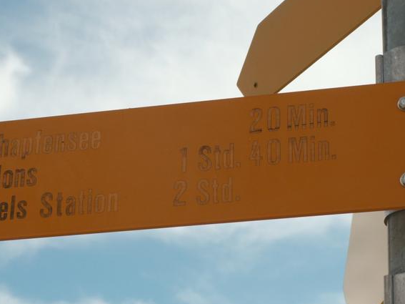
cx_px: 178
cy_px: 155
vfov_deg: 12.0
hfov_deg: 16.0
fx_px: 1439
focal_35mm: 123
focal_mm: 17.82
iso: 50
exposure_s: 1/400
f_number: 4.5
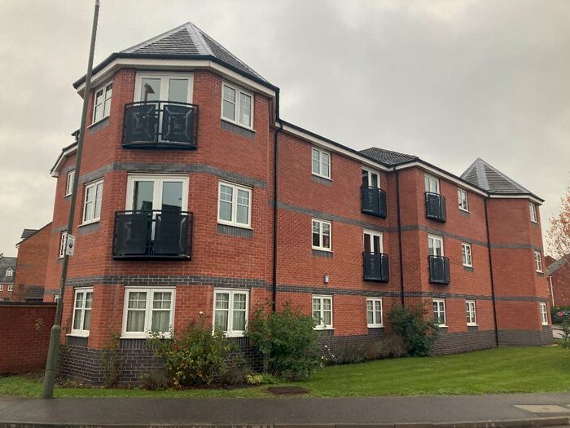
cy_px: 214
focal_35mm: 28
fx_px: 461
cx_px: 285
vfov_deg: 49.7
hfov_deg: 63.4
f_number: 1.8
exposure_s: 1/121
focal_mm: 3.99
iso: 80
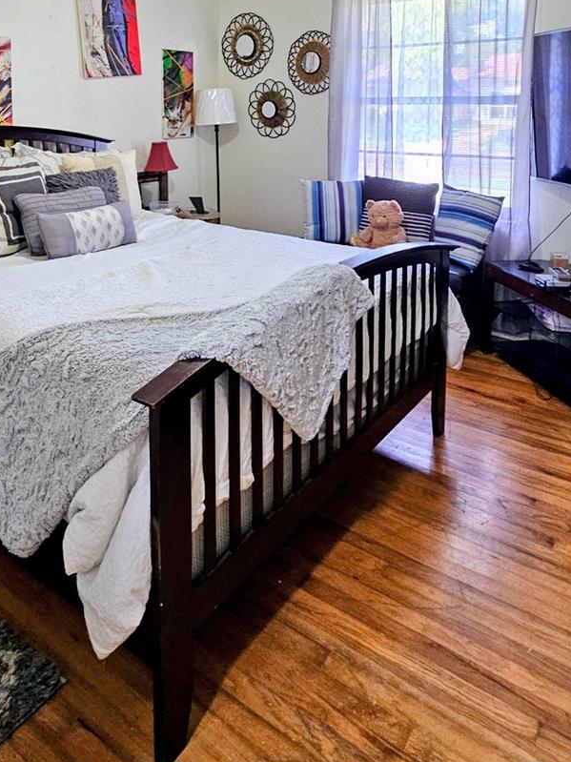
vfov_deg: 63.8
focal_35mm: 25
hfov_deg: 54.7
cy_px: 160
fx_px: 550
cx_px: 253
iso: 320
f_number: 2.2
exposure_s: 1/40
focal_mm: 2.2
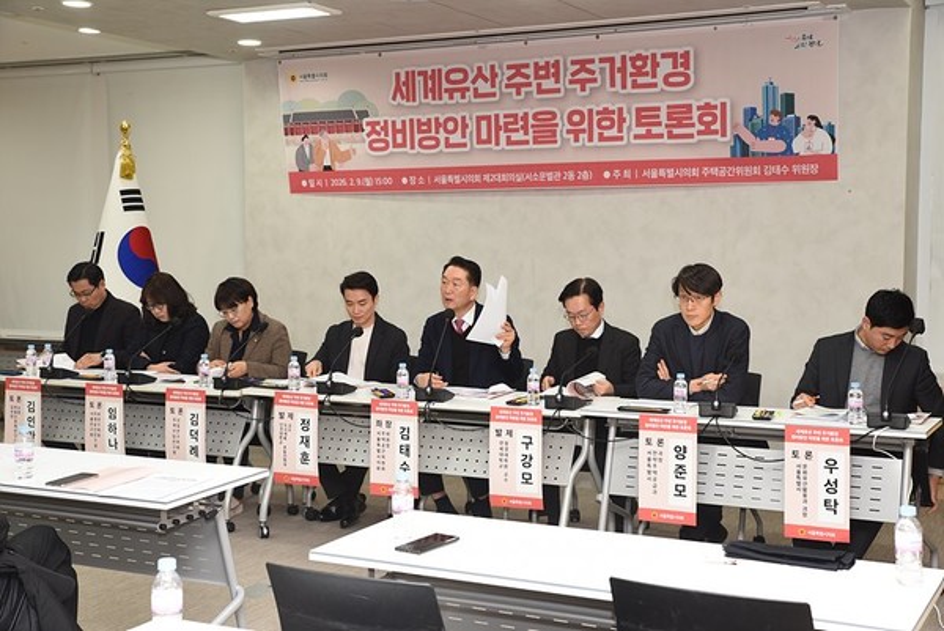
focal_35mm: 50
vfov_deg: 27.0
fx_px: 1312
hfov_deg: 39.6
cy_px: 316
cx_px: 472
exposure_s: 1/60
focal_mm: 50
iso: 640
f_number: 6.3
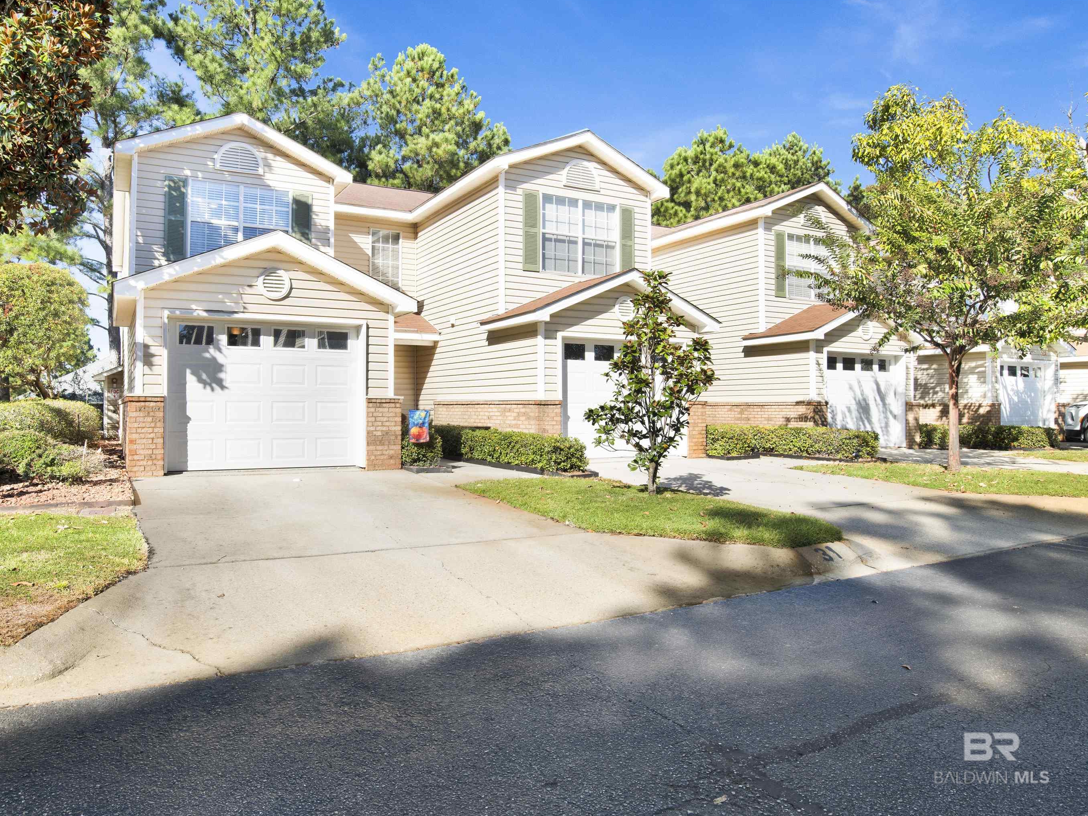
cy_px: 406
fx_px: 754
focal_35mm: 24
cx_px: 475
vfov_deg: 56.8
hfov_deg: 71.3
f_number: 11
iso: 200
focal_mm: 22
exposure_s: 1/100
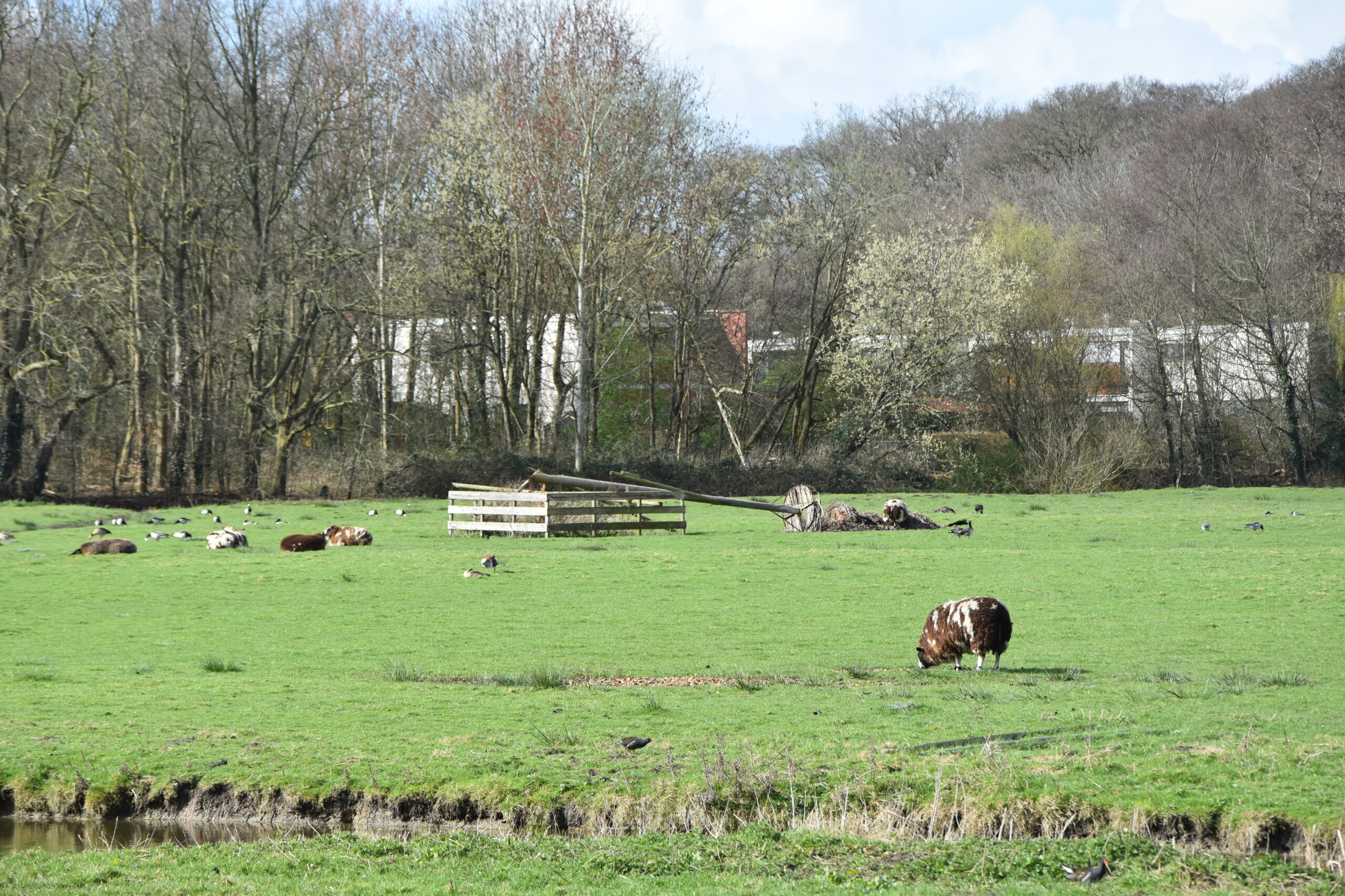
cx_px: 672
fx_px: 5884
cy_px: 448
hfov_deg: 13.0
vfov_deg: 8.7
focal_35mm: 158
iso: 200
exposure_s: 1/320
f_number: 9
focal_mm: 105
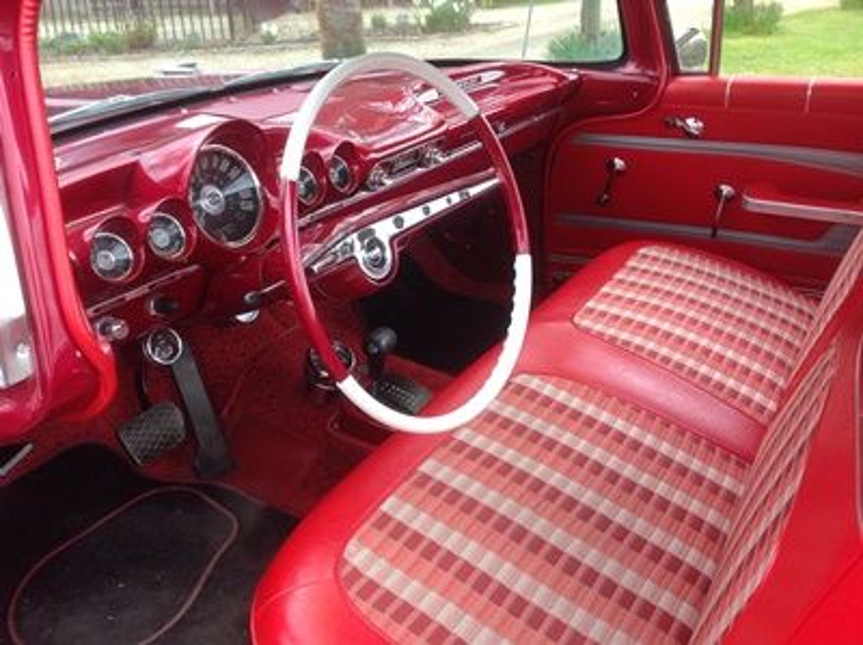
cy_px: 322
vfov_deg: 40.6
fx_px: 872
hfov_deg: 52.7
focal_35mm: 35
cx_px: 432
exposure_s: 1/120
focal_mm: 4.28
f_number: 2.4
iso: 64
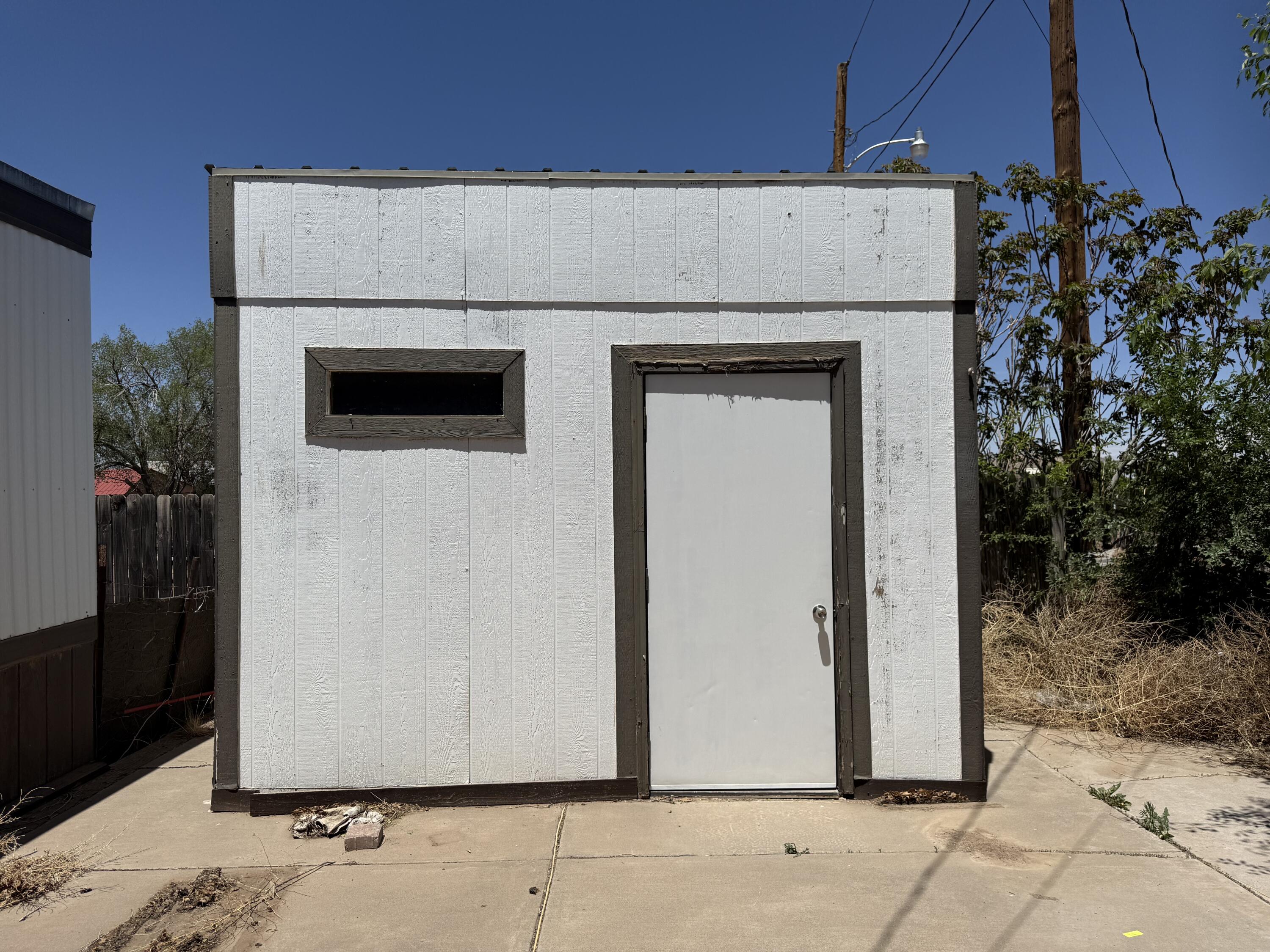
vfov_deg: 56.8
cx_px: 635
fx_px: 881
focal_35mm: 24
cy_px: 476
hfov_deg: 71.6
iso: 80
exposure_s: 1/10309
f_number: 1.78
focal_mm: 6.76
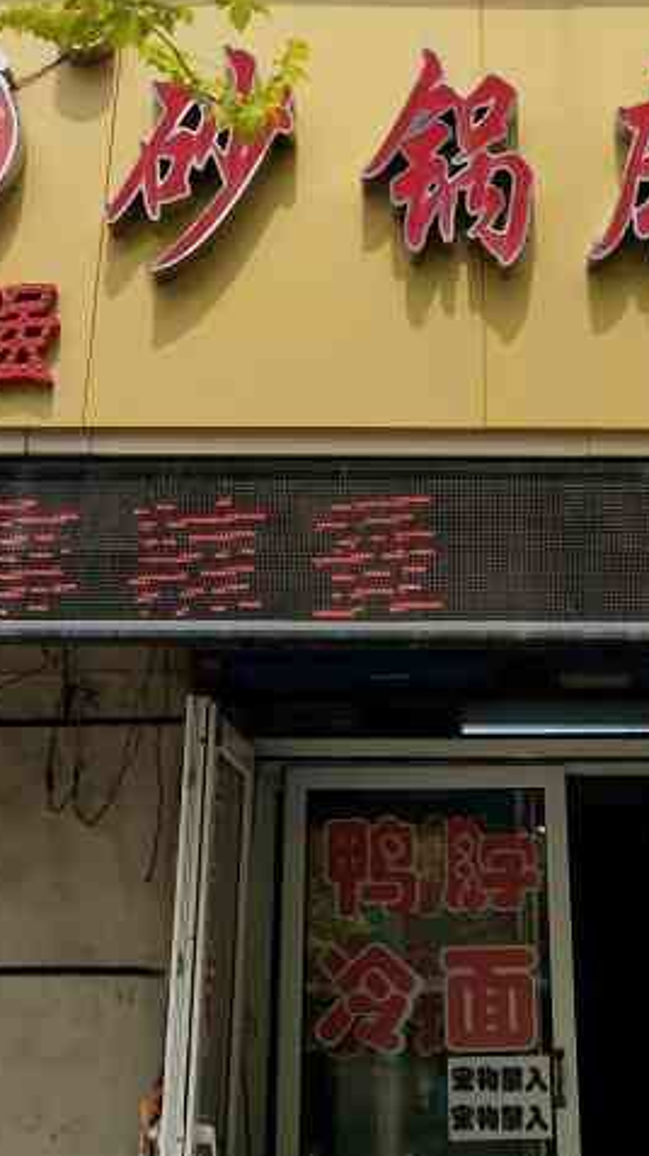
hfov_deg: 18.7
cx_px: 443
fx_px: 1960
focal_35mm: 64
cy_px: 190
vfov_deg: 31.8
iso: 97
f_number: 1.8
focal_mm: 3.95
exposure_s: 1/3333
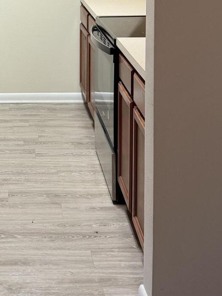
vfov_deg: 27.4
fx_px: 582
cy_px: 21
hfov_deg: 21.0
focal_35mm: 68
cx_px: 13
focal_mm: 6.76
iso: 200
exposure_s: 1/60
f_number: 1.78
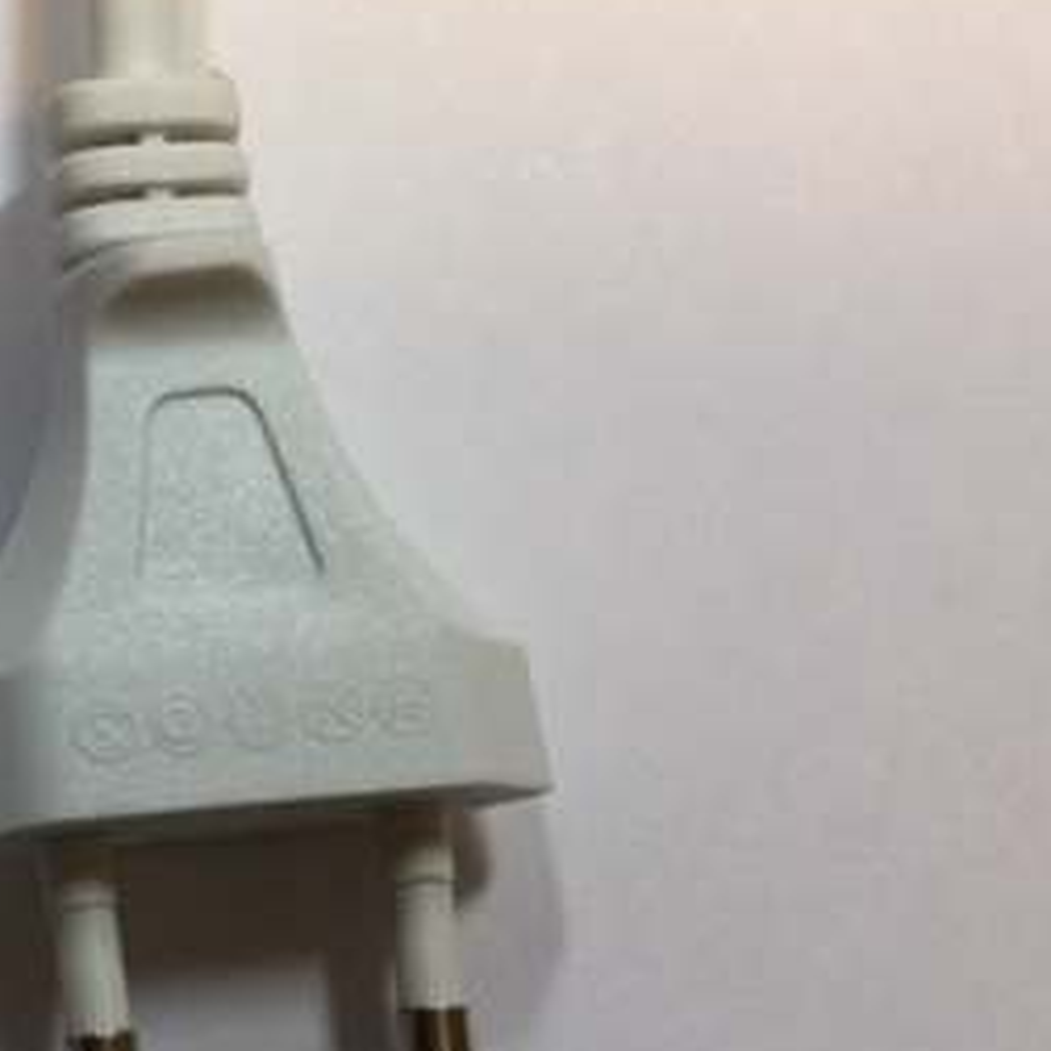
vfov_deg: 26.5
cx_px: -138
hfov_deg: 24.5
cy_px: 546
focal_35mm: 65
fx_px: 2233
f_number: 2.2
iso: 32
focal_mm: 4.15
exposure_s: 1/33
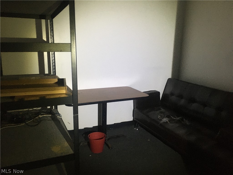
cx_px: 116
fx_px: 195
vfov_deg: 48.2
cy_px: 88
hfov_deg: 61.7
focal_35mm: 29
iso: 250
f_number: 2.2
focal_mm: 4.15
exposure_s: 1/15
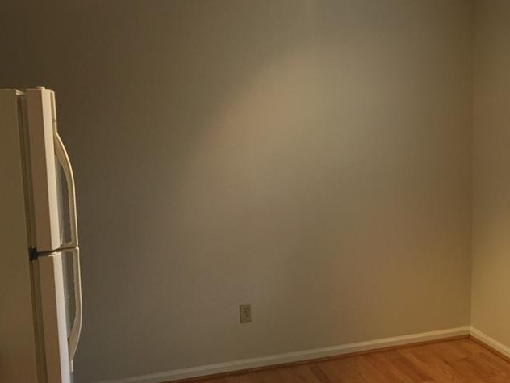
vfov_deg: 30.9
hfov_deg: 39.4
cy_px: 181
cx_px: 378
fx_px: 692
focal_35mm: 47
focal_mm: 4.15
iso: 100
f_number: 2.2
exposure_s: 1/30
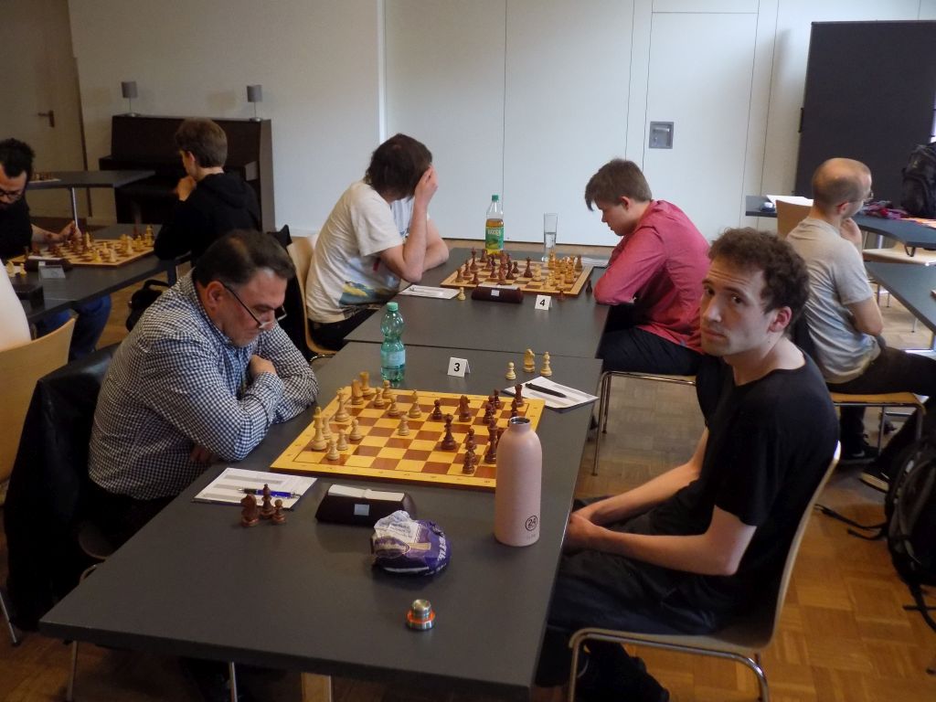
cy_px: 351
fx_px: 919
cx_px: 468
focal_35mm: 34
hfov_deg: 54.0
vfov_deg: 41.8
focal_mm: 6.1
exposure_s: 1/30
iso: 400
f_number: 3.4
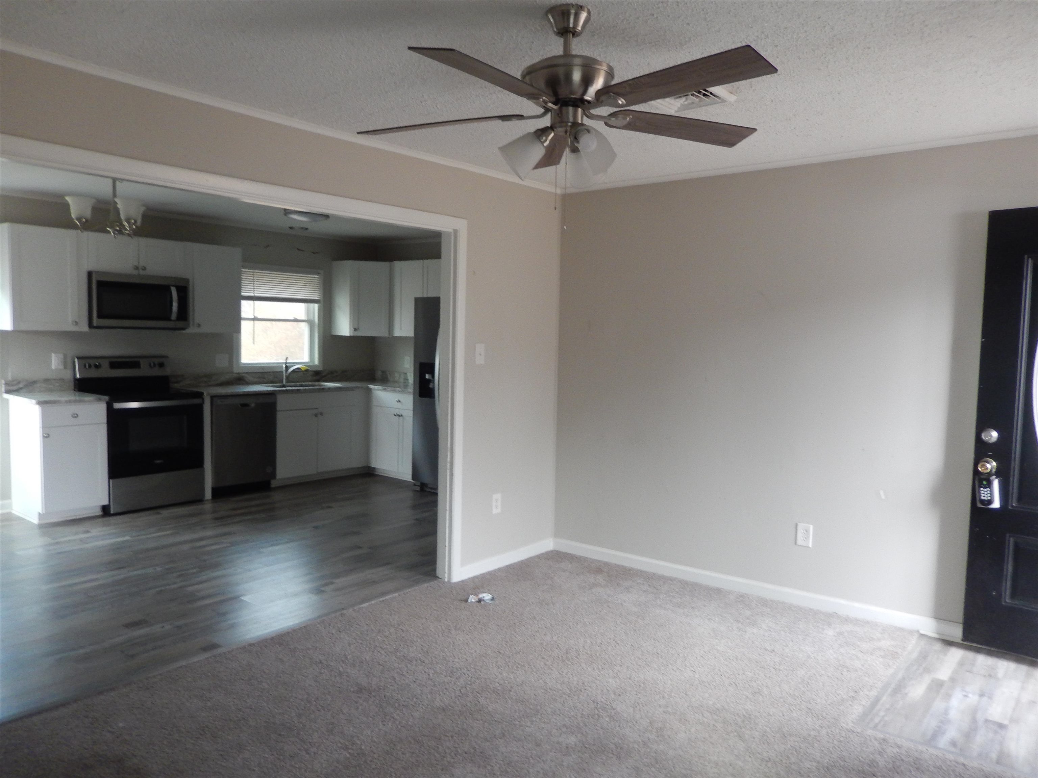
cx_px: 519
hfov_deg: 69.4
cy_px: 389
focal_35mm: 25
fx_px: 750
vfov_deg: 54.9
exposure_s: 1/30
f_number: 3.4
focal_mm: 4.5
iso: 280
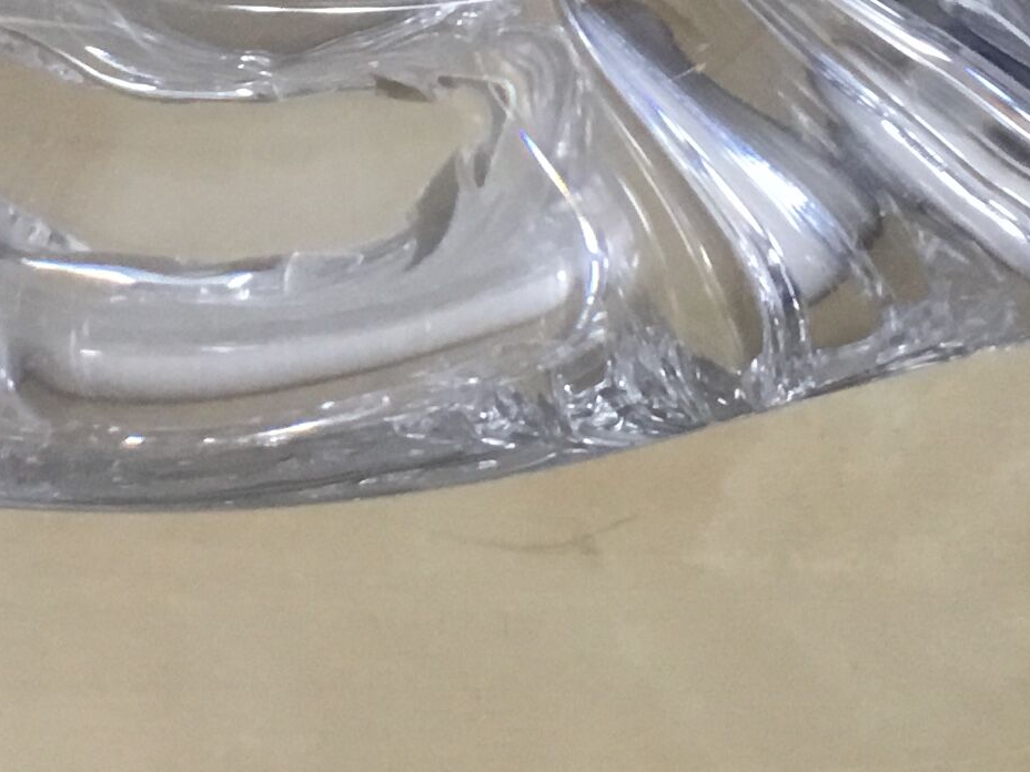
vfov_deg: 12.5
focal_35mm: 109
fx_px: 3243
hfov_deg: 18.0
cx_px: 448
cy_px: -577
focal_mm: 3.3
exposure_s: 1/33
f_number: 2.4
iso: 125
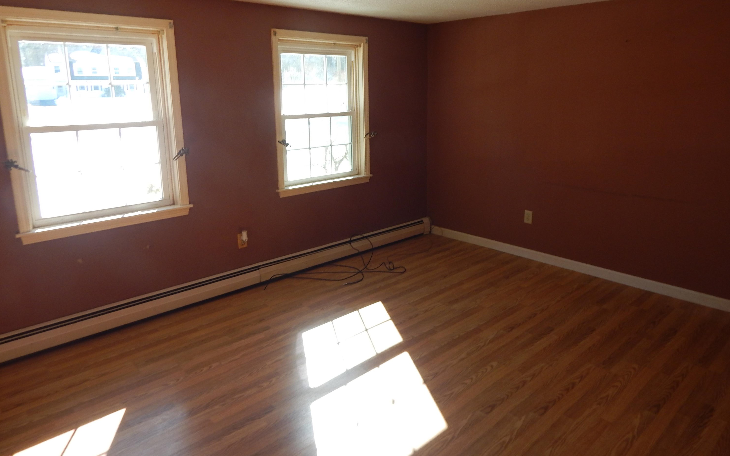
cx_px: 370
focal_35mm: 24
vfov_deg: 50.8
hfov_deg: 74.8
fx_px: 478
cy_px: 184
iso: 125
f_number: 3
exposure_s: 1/160
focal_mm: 4
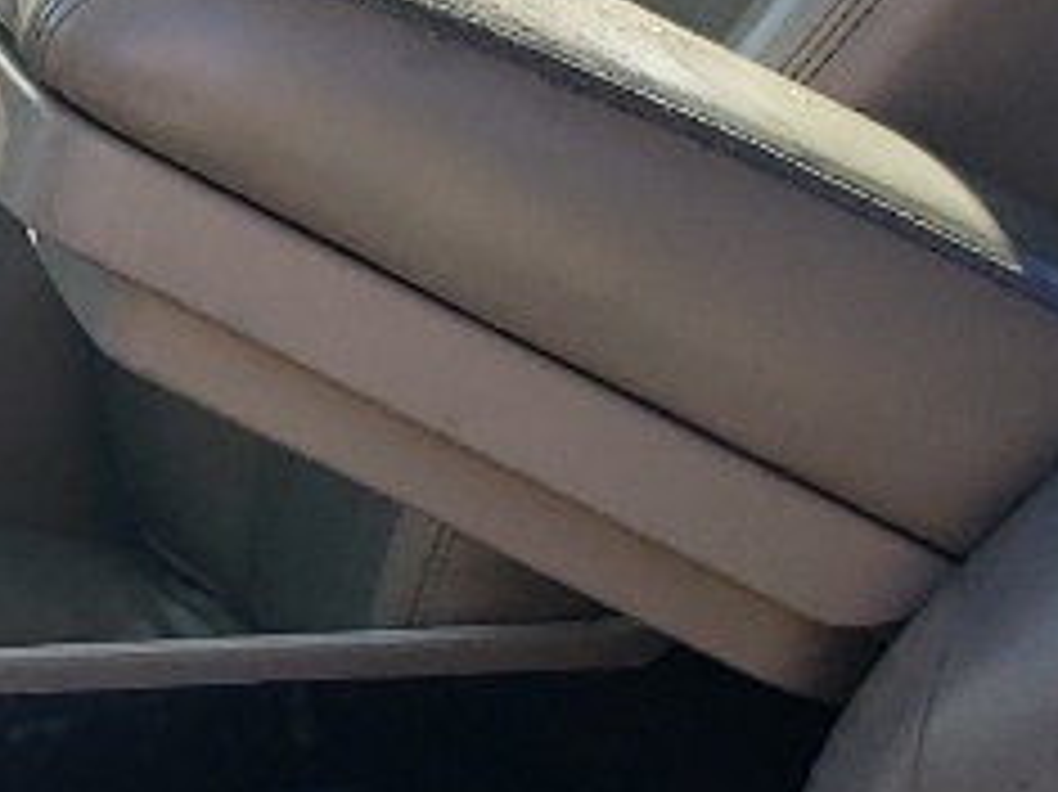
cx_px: -657
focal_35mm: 177
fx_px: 5407
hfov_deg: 10.7
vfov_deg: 8.3
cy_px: 842
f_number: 1.5
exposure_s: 1/667
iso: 50
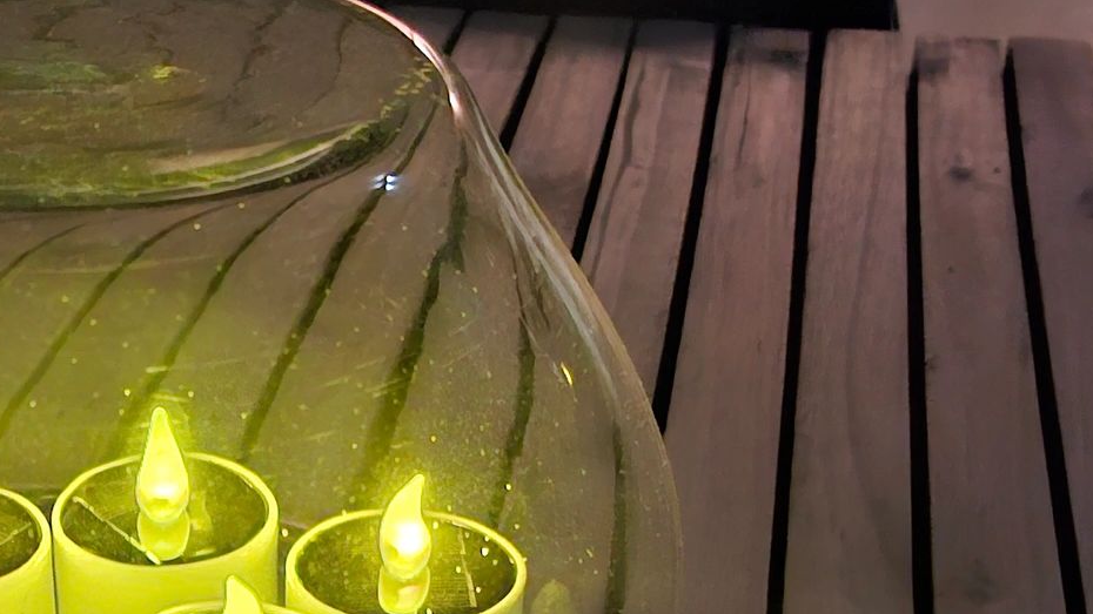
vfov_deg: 16.7
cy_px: 749
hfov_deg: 29.6
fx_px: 2000
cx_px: 160
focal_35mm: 69
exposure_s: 1/8
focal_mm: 5.54
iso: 2000
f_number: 1.8
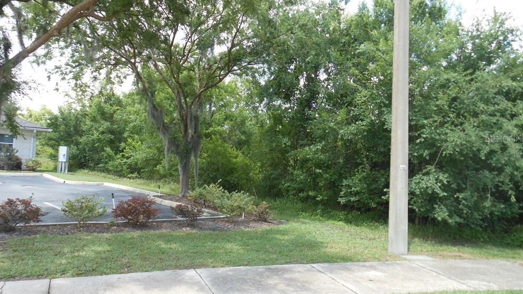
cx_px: 265
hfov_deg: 67.9
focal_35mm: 28
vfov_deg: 41.5
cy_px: 138
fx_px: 388
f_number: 3.2
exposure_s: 1/160
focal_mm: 4.5
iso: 80
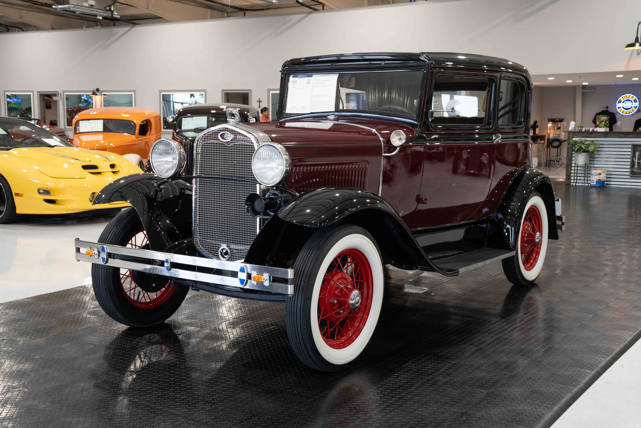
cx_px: 320
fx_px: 766
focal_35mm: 43
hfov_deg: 45.4
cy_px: 214
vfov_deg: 31.2
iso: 1250
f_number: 7.1
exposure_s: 1/80
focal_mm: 43
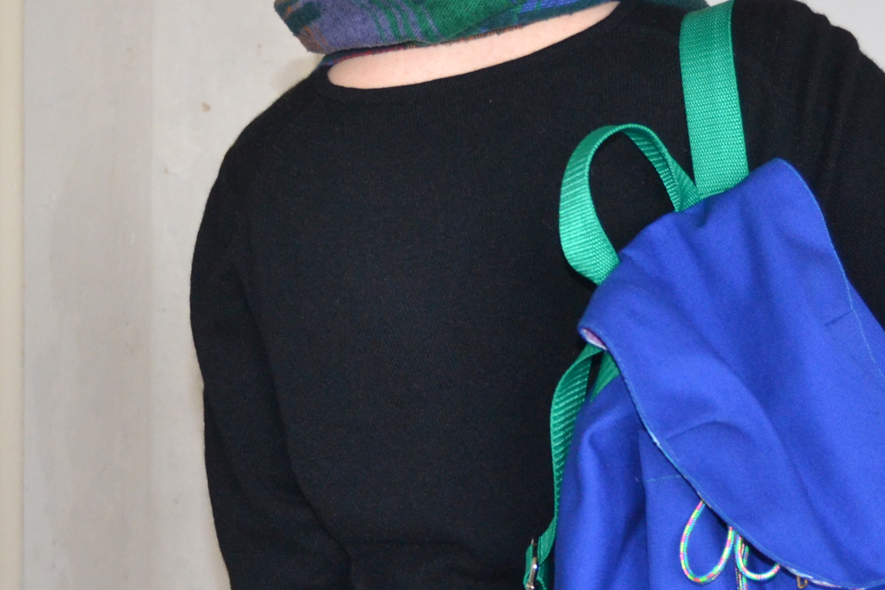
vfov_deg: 13.6
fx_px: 2483
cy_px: 315
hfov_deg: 20.2
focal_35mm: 101
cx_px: 316
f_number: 4
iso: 1100
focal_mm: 26
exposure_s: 1/60
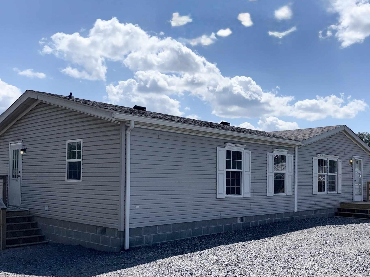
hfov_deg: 50.8
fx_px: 385
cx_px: 233
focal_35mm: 36
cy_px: 170
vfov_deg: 39.4
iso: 80
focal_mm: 6.76
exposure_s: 1/10309
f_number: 1.78
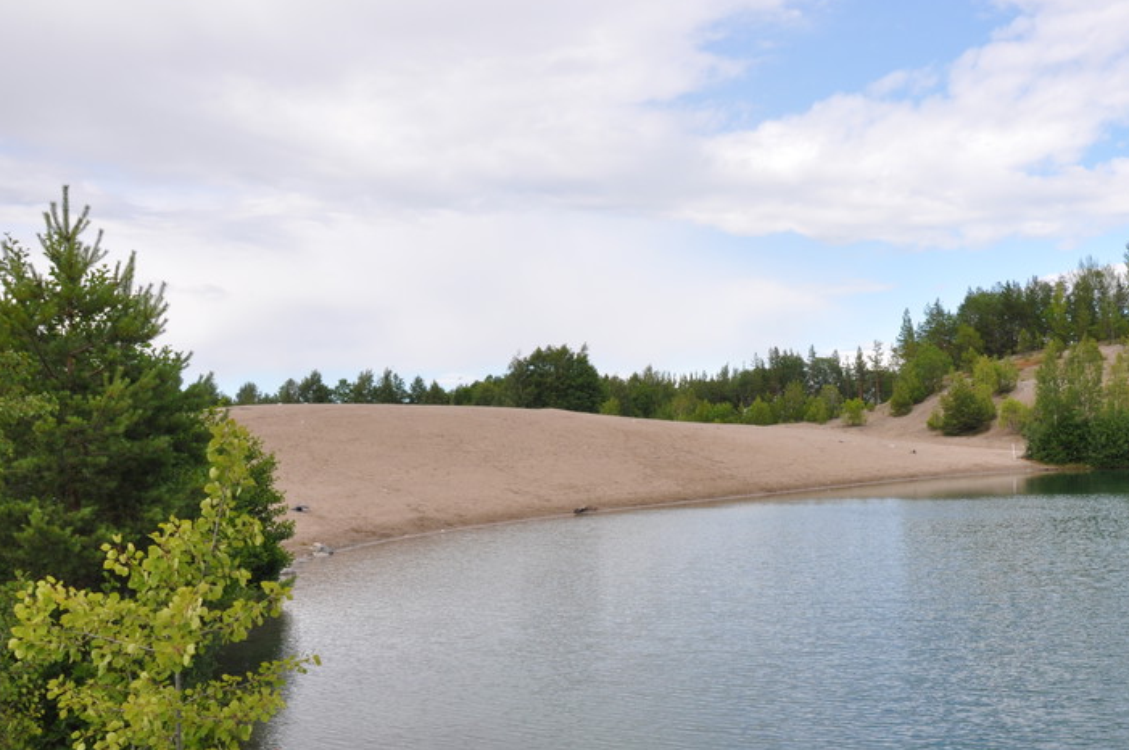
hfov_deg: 51.1
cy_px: 480
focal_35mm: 37
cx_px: 738
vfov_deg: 35.6
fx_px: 1159
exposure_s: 1/200
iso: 400
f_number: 14
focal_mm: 18
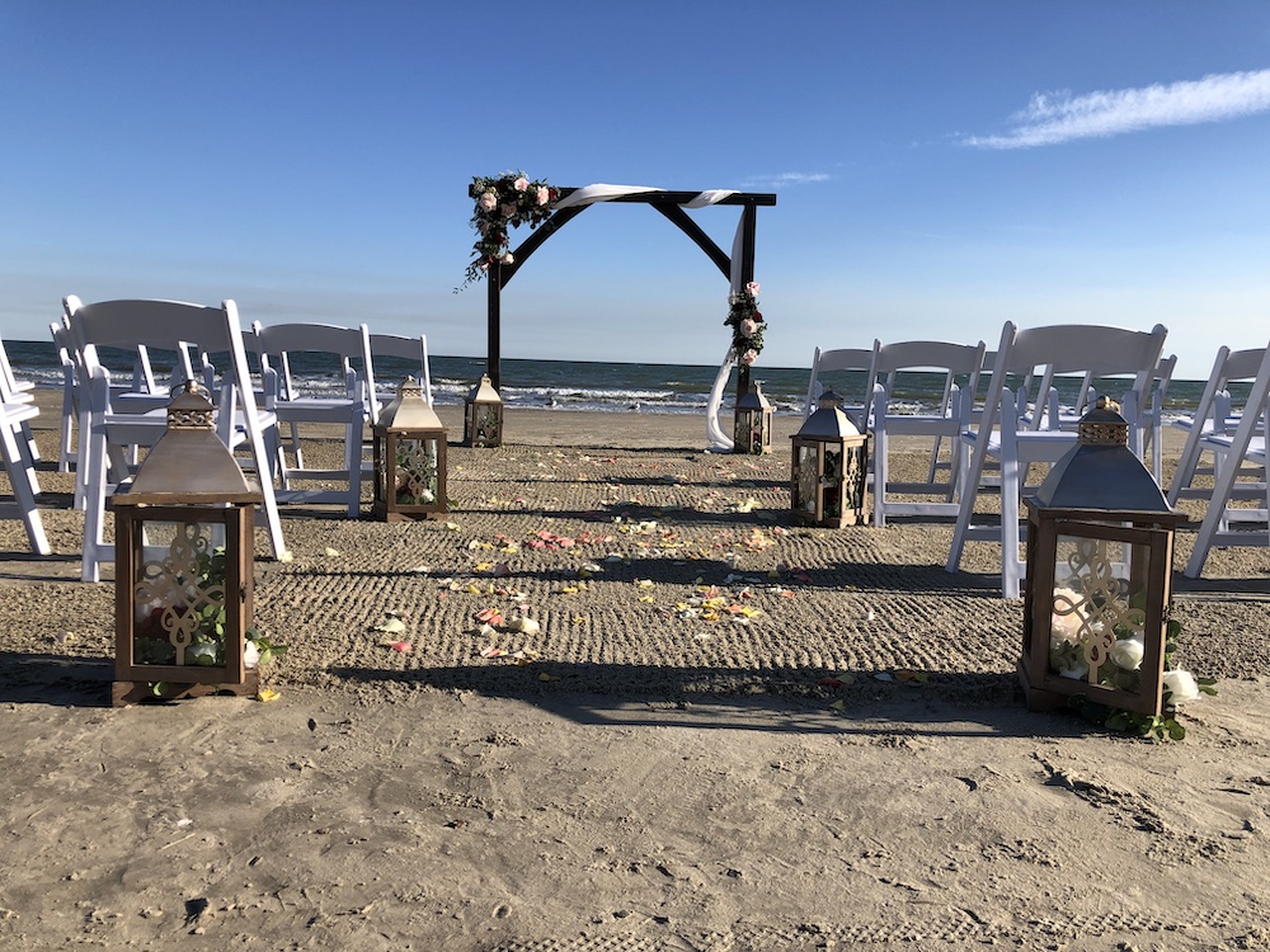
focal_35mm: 28
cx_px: 635
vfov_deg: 49.7
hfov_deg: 63.4
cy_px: 476
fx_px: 1027
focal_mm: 3.99
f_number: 1.8
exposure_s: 1/2288
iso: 20
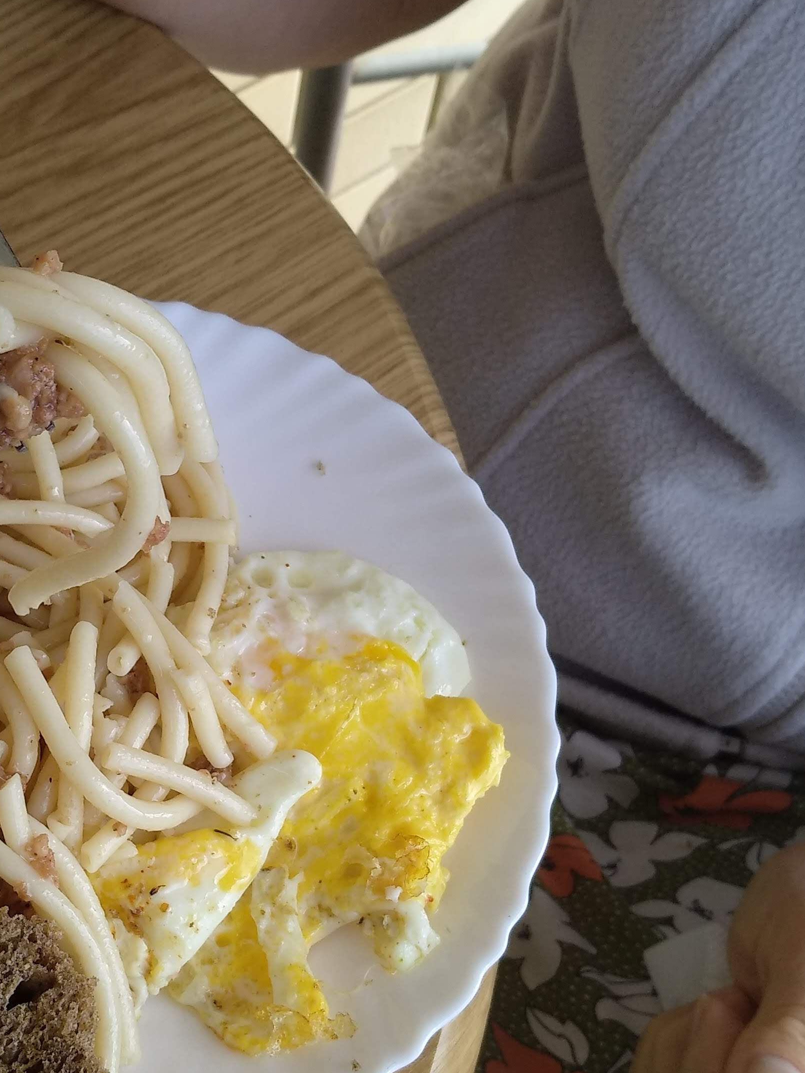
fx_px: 1271
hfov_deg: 34.5
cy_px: 626
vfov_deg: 45.6
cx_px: 218
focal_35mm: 41
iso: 100
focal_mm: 3.81
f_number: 2.2
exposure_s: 1/174
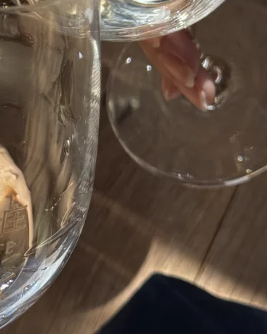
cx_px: -73
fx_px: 1453
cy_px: -35
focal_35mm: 147
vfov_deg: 12.9
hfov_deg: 10.3
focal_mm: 6.76
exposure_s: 1/664
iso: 64
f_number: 1.78
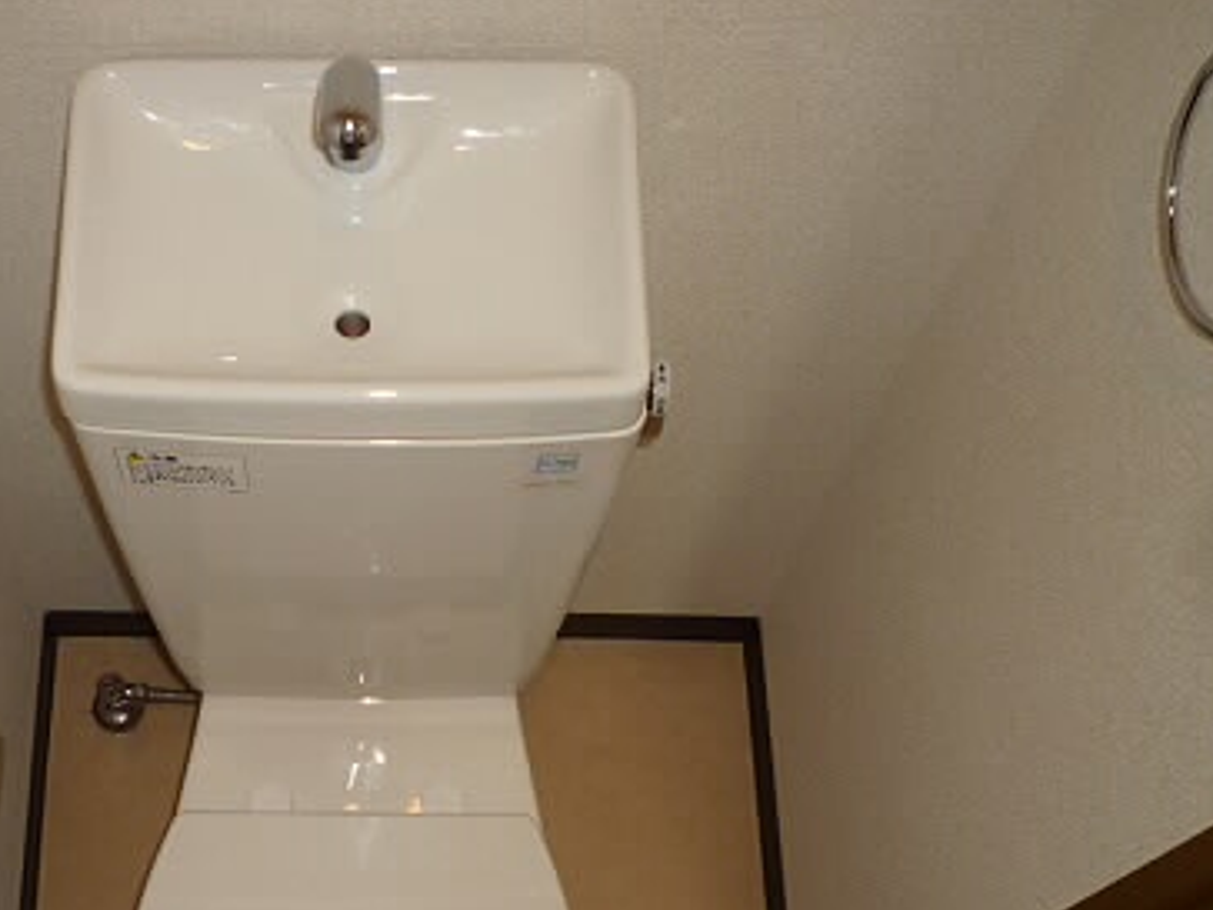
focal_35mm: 44
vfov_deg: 32.1
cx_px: 343
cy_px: 710
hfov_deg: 42.0
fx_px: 1542
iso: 100
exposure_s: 1/30
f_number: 2.8
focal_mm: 4.4
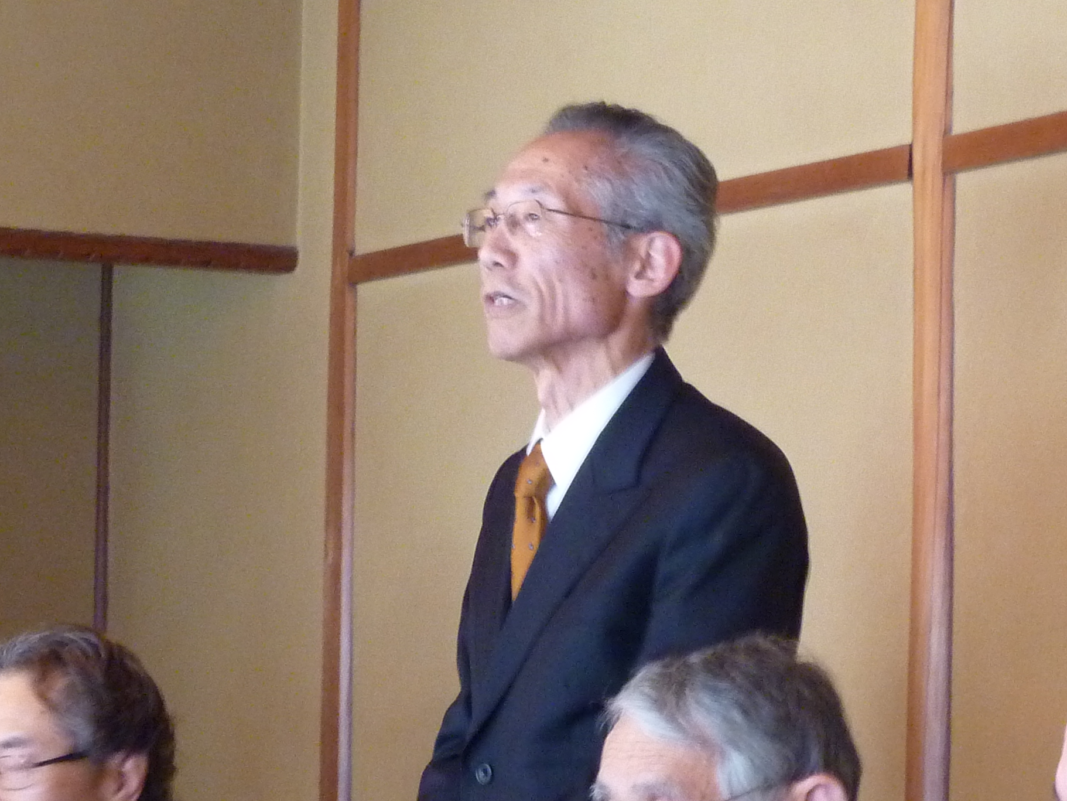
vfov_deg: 11.7
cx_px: 540
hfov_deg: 15.5
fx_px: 3915
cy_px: 449
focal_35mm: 127
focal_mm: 10.3
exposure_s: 1/8
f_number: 4
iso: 400
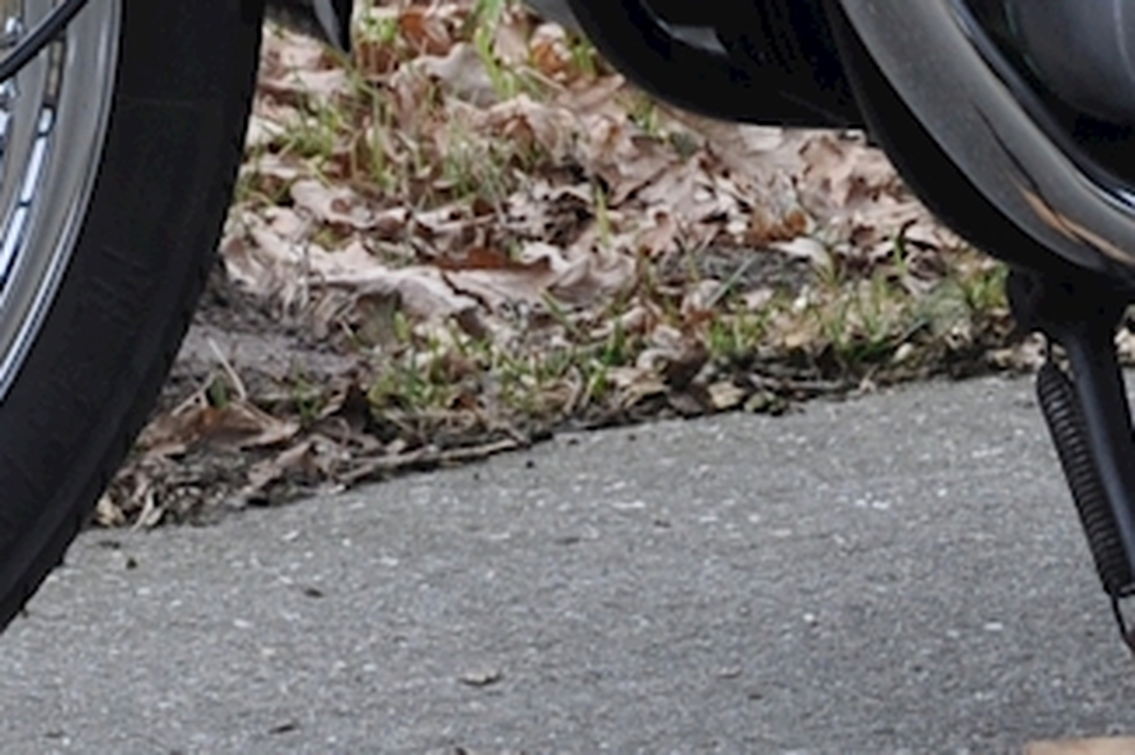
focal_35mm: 372
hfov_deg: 5.5
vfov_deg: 3.7
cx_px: 716
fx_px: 11716
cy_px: -725
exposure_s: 1/100
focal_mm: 42
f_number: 10
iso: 200
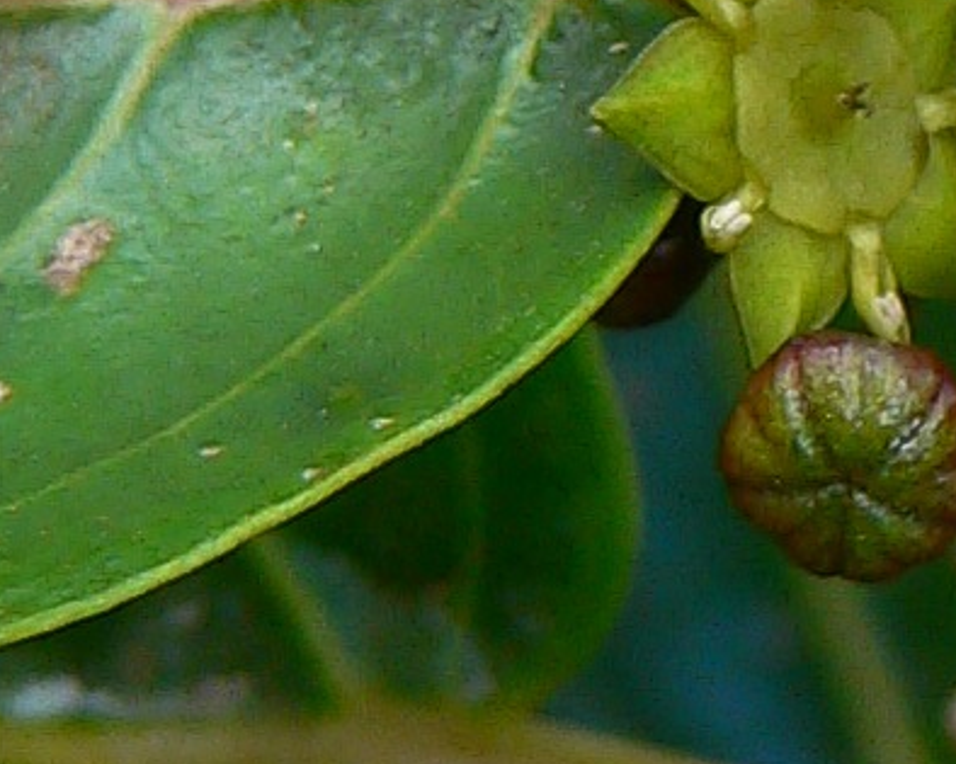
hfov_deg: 3.4
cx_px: 1342
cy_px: -230
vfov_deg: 2.7
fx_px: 16265
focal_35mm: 575
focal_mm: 15.1
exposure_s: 1/125
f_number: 2.8
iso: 80
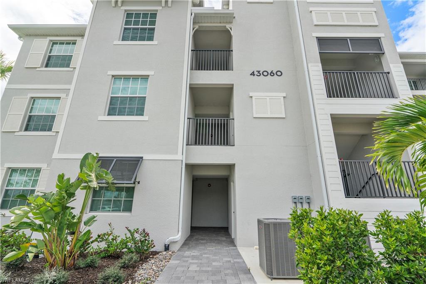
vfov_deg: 73.7
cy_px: 142
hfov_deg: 96.8
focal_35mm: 16
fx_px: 189
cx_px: 213
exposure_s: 1/1500
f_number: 8
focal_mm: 16
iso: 640
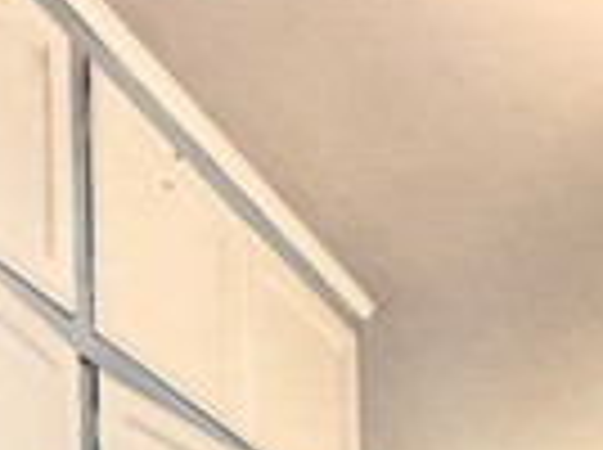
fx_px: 1165
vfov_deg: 15.2
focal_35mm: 67
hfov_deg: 29.0
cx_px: 248
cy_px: 1012
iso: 100
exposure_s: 1/60
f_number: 2.2
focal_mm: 2.22
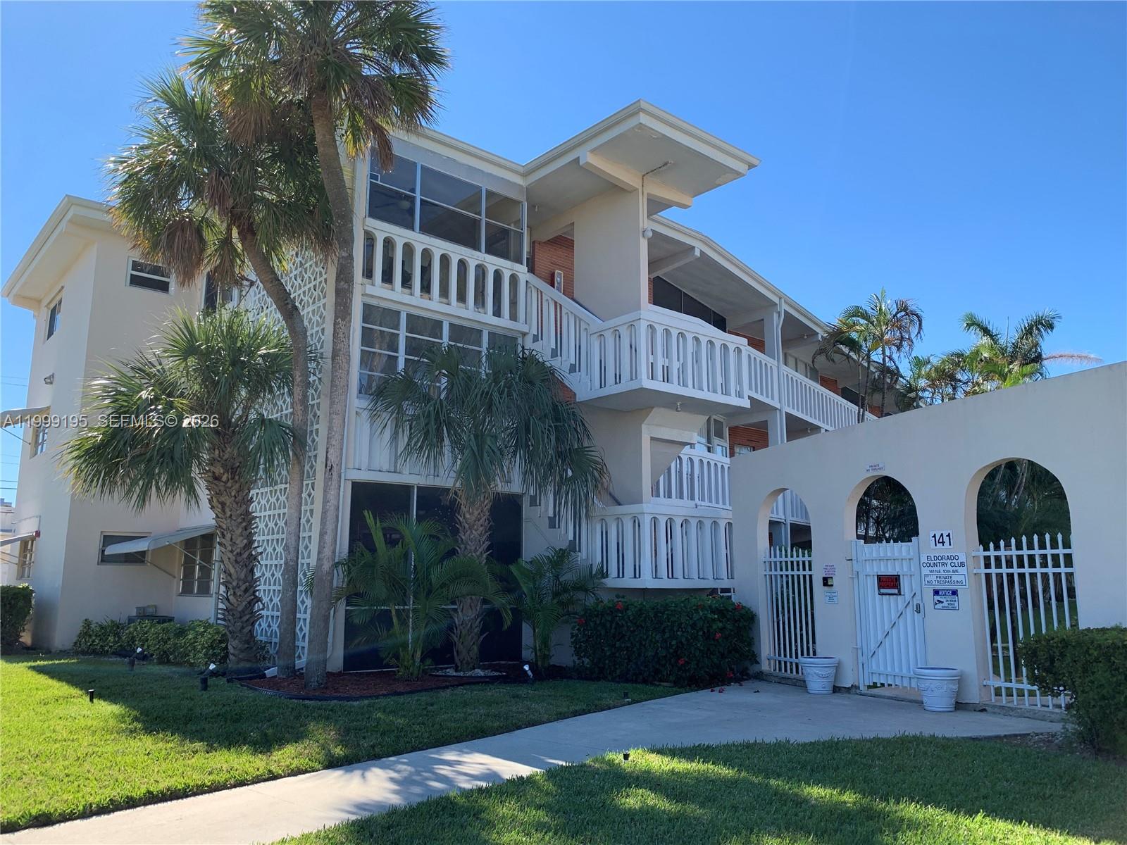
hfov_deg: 67.3
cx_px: 564
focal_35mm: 26
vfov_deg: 53.1
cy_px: 422
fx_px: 846
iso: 25
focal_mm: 4.25
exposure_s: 1/1032
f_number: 1.8
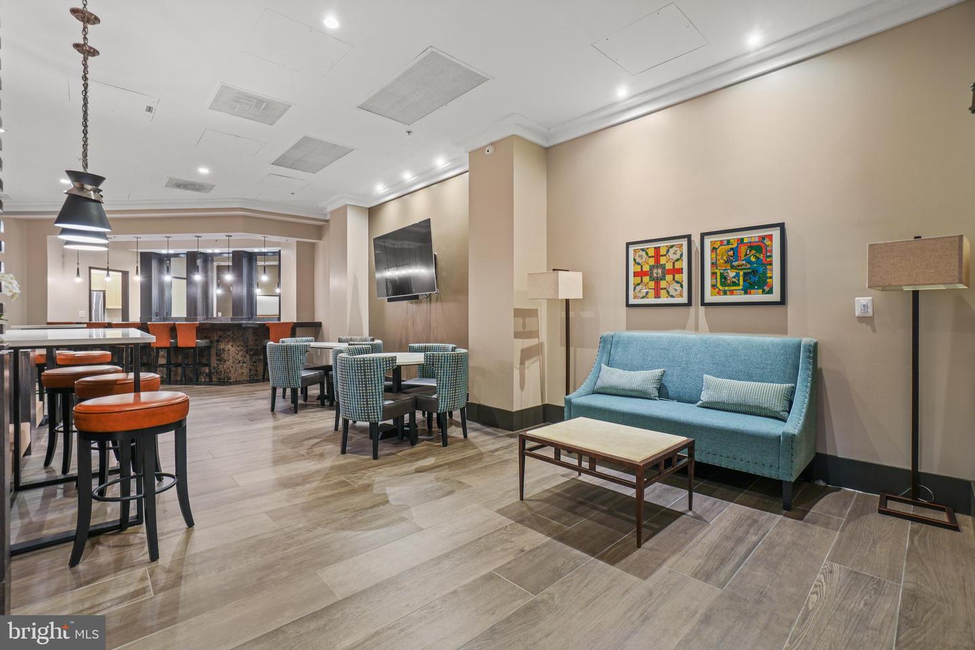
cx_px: 488
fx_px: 406
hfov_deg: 100.4
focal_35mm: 15
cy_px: 325
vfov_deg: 77.3
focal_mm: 10
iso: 100
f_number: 7.1
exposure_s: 6
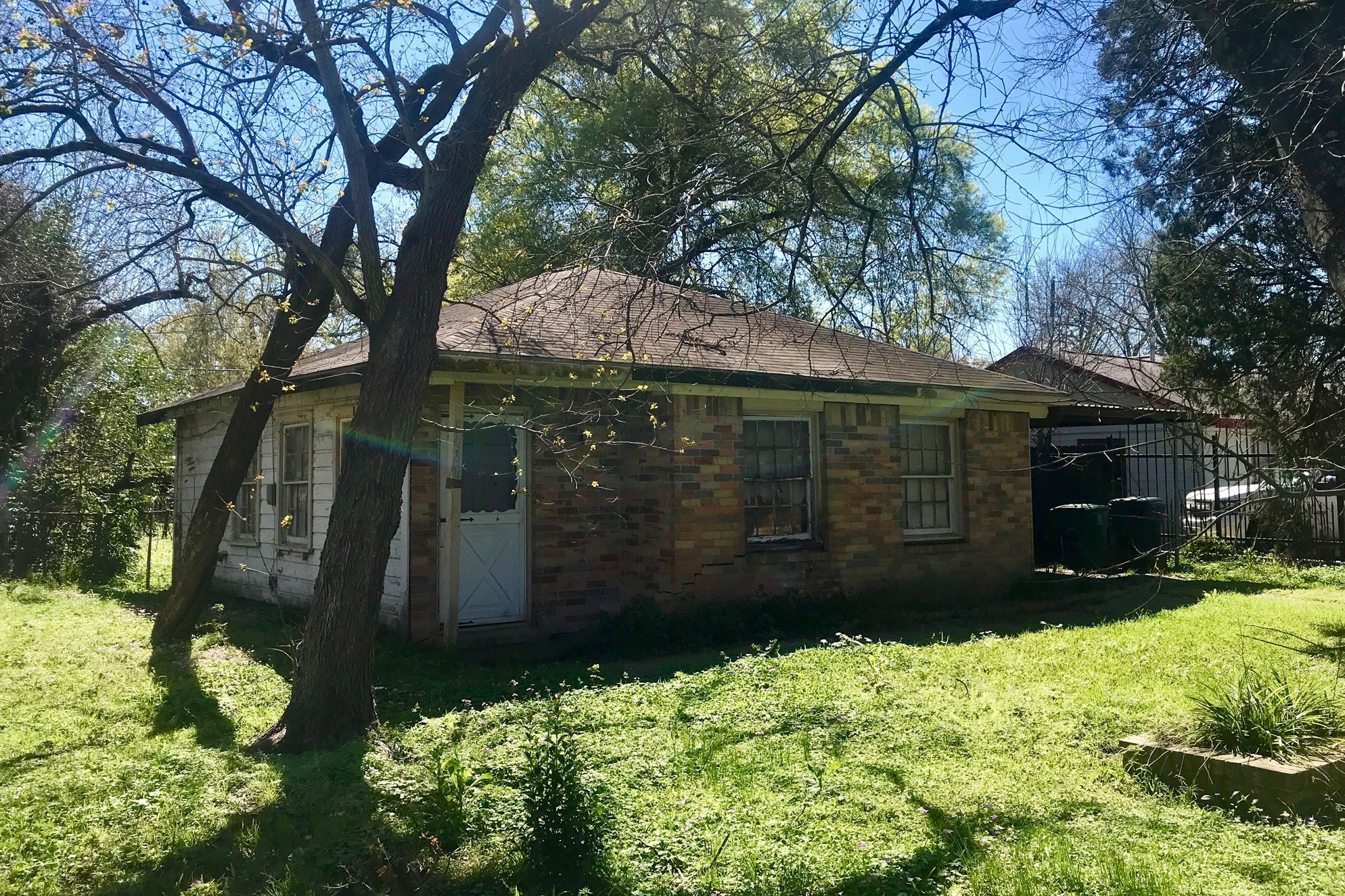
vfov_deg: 43.6
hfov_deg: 61.9
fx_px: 1121
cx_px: 681
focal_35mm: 30
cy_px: 407
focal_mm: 3.99
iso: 20
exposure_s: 1/1650
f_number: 1.8
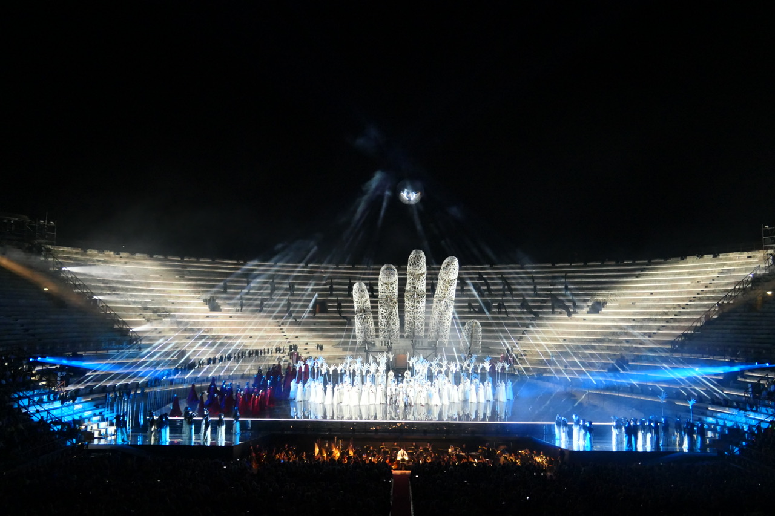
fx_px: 732
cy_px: 258
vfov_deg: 38.9
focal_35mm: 34
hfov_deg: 55.8
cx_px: 388
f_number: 3.7
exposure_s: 1/25
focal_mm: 12.5
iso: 1600
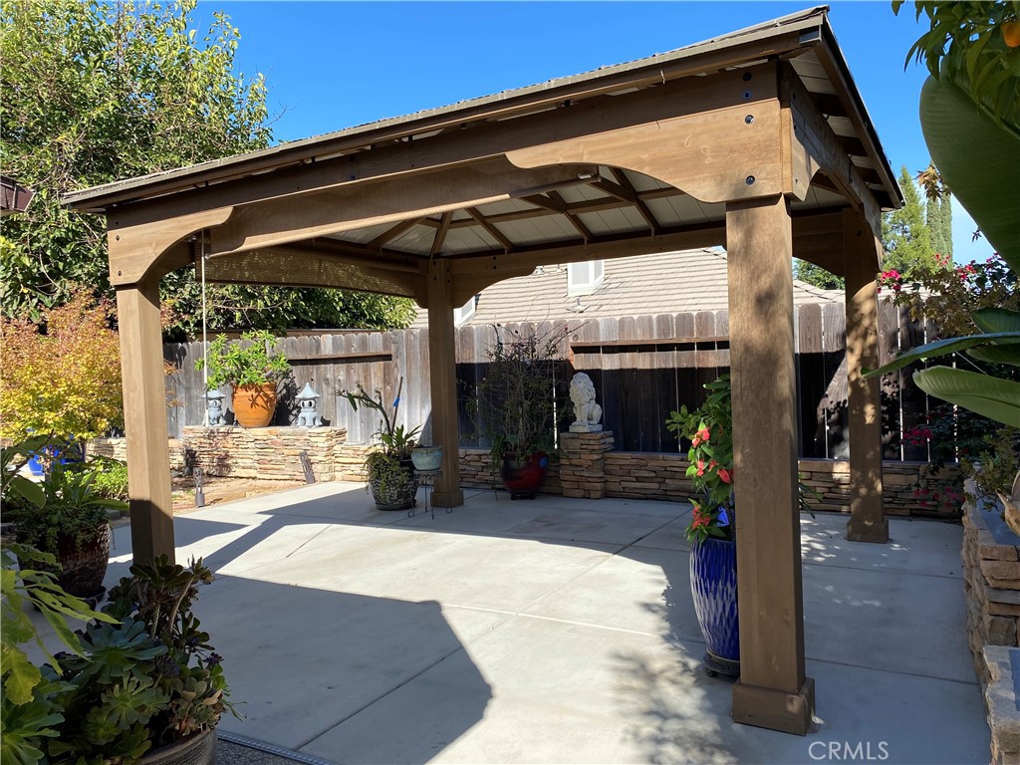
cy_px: 382
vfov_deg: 53.1
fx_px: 766
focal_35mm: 26
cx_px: 510
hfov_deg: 67.3
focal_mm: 4.25
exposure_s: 1/1678
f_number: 1.8
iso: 32
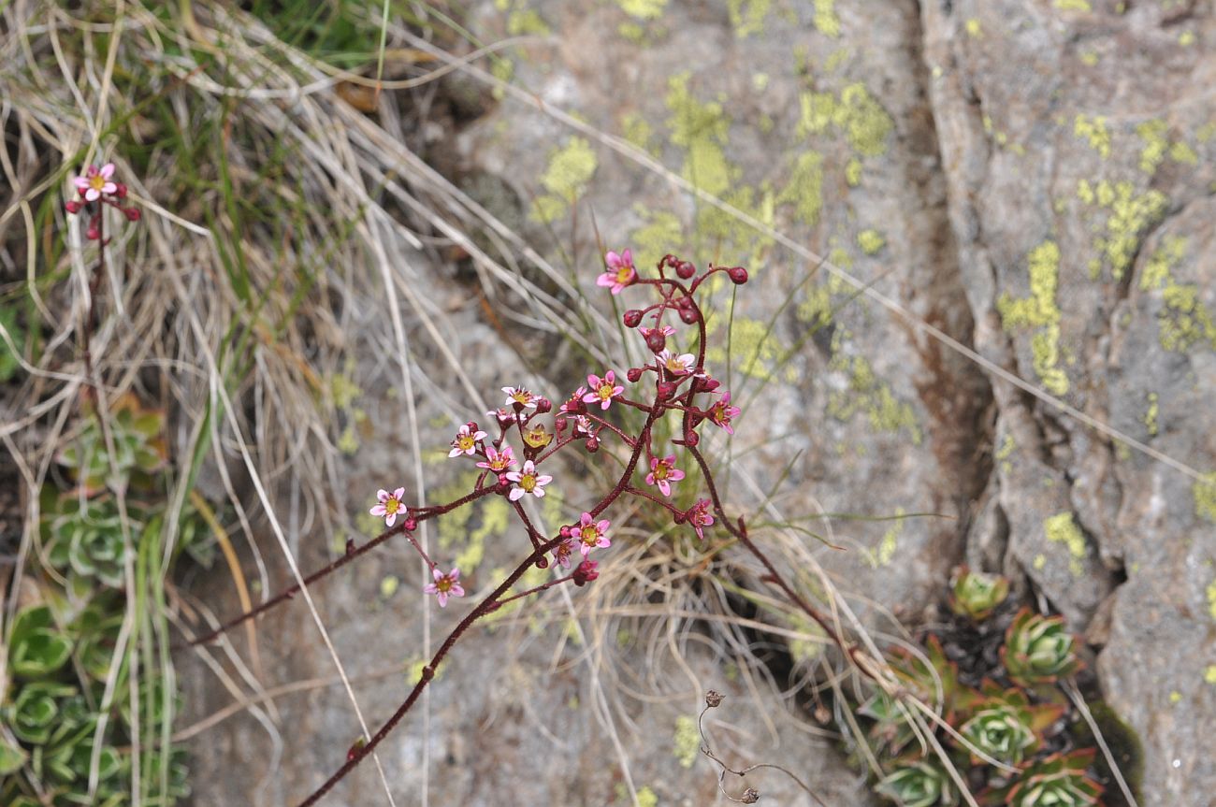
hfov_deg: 18.2
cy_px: 404
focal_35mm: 112
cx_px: 608
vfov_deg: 12.1
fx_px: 3795
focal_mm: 75
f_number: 8
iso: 400
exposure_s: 1/800
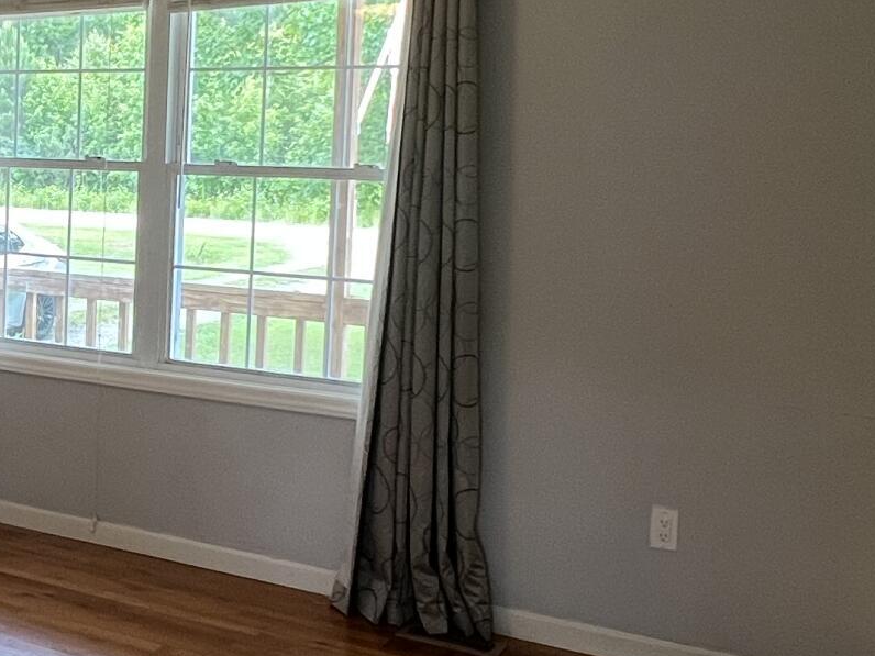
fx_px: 1239
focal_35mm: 49
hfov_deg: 35.3
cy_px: 268
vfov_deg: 29.6
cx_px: 4
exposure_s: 1/120
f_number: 1.8
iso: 125
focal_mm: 1.57
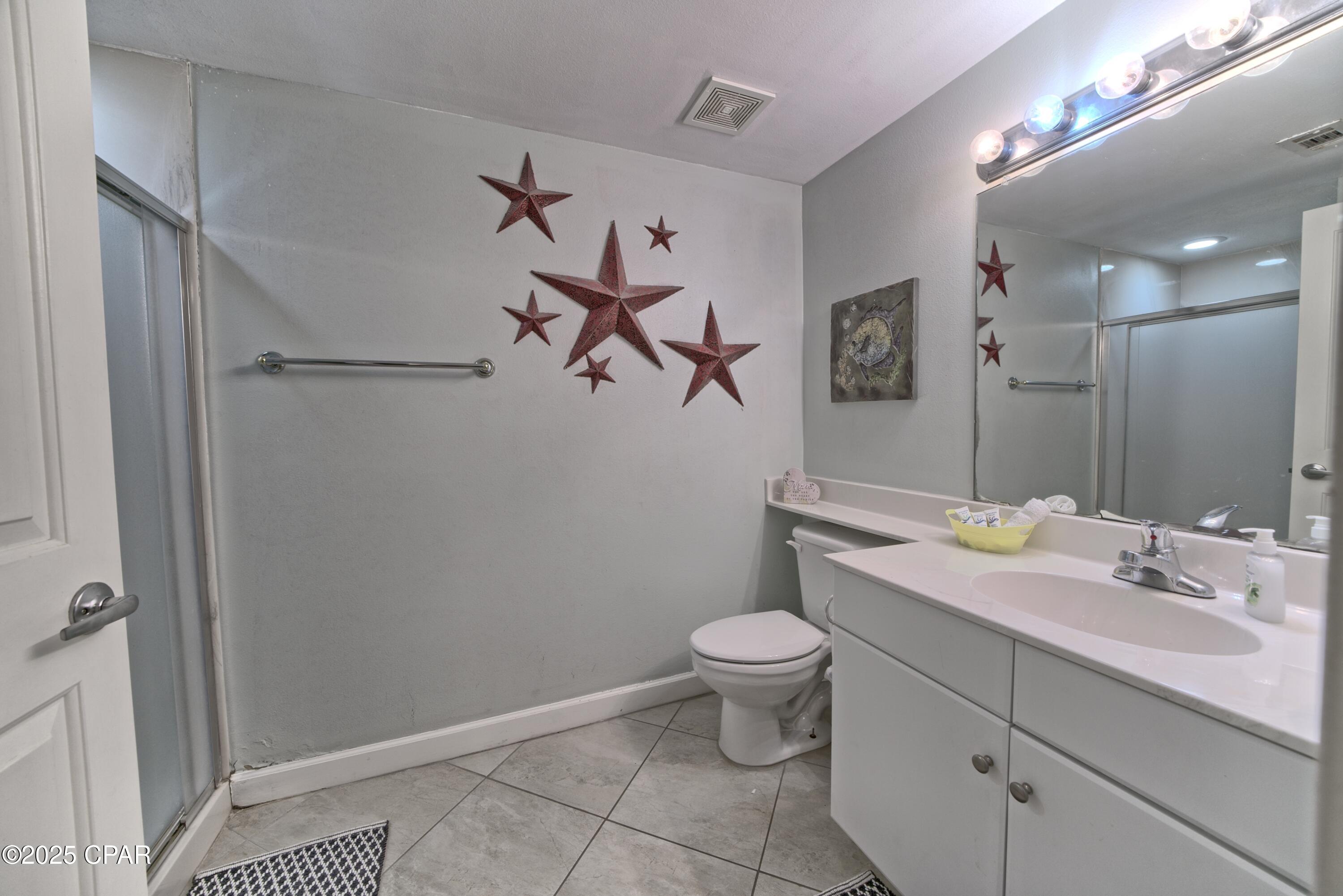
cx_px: 672
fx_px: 485
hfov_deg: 108.3
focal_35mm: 13
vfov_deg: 85.5
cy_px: 448
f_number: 8
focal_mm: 13
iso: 500
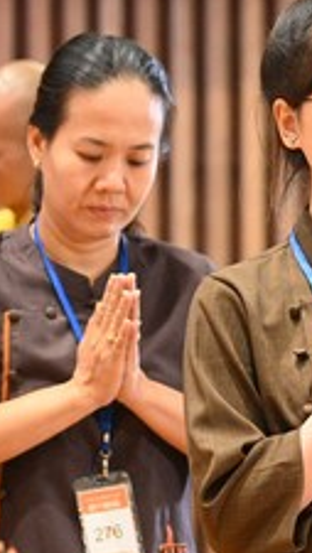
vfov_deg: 6.0
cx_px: 396
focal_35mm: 362
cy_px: 283
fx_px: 5310
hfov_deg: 3.4
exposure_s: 1/160
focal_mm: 120
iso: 6400
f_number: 4
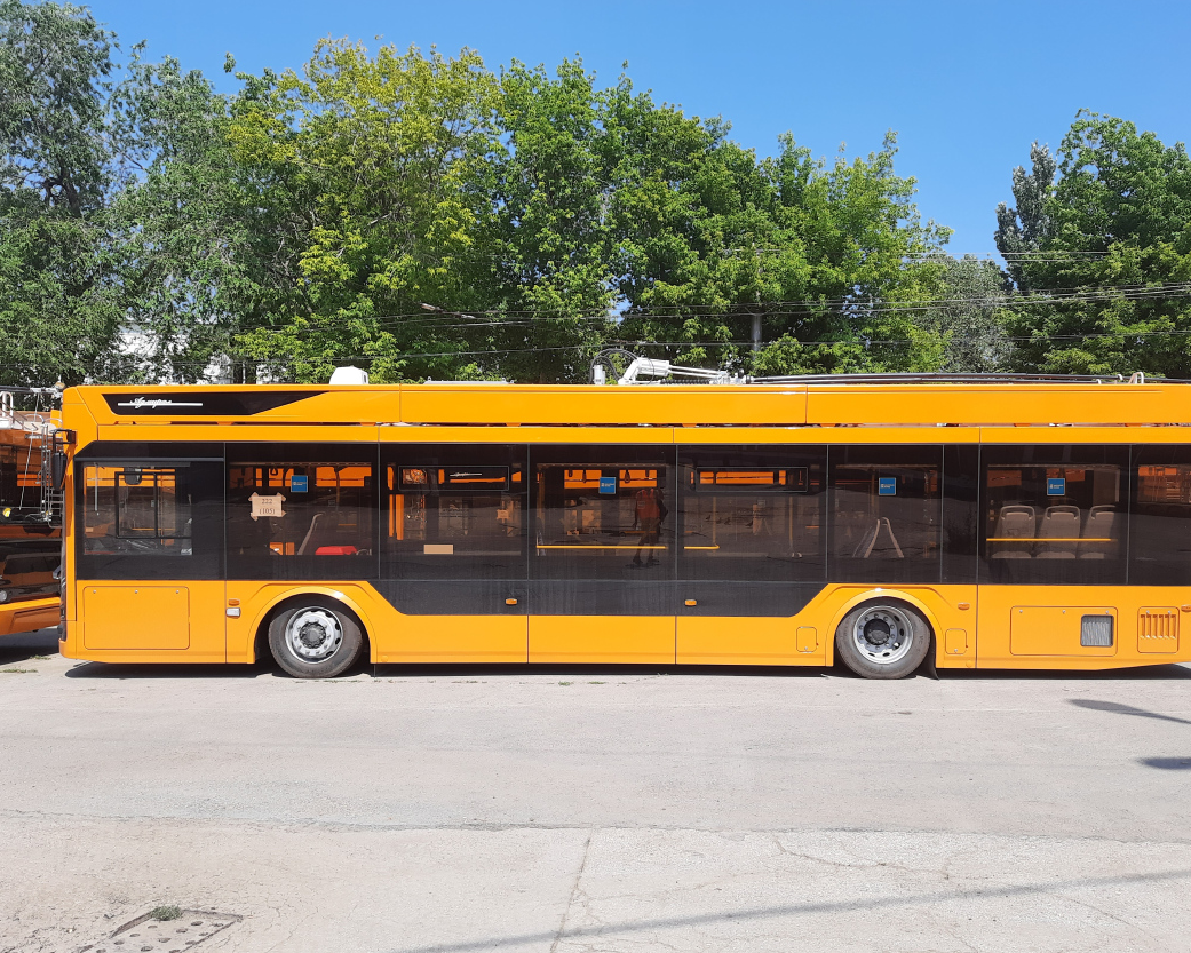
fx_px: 952
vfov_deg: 53.1
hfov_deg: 64.0
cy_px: 510
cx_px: 620
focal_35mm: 27
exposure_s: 1/630
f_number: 1.8
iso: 20
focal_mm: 5.23
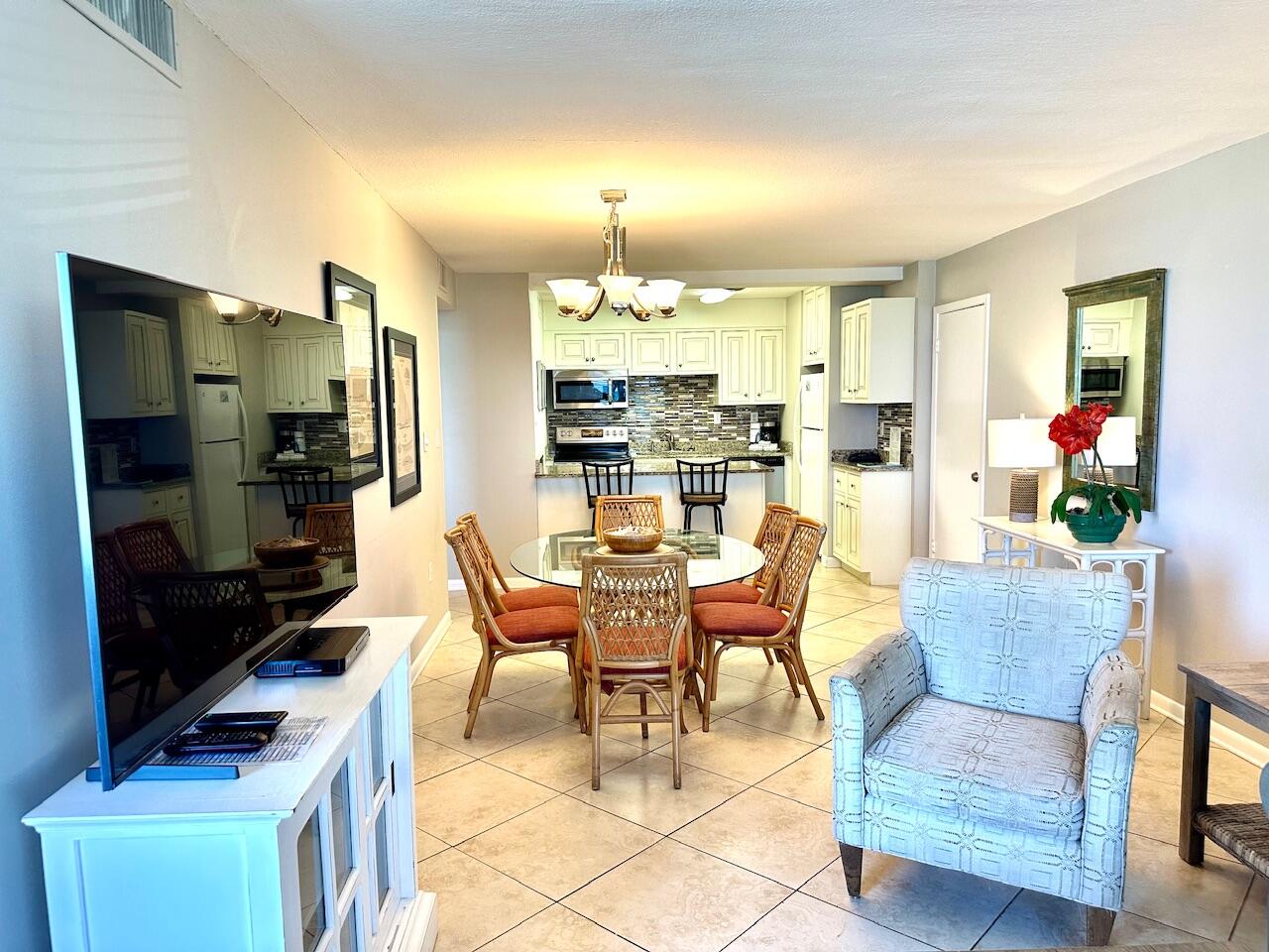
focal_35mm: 24
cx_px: 634
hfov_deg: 71.6
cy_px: 476
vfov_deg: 56.8
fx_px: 880
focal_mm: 6.86
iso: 160
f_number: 1.78
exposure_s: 1/120
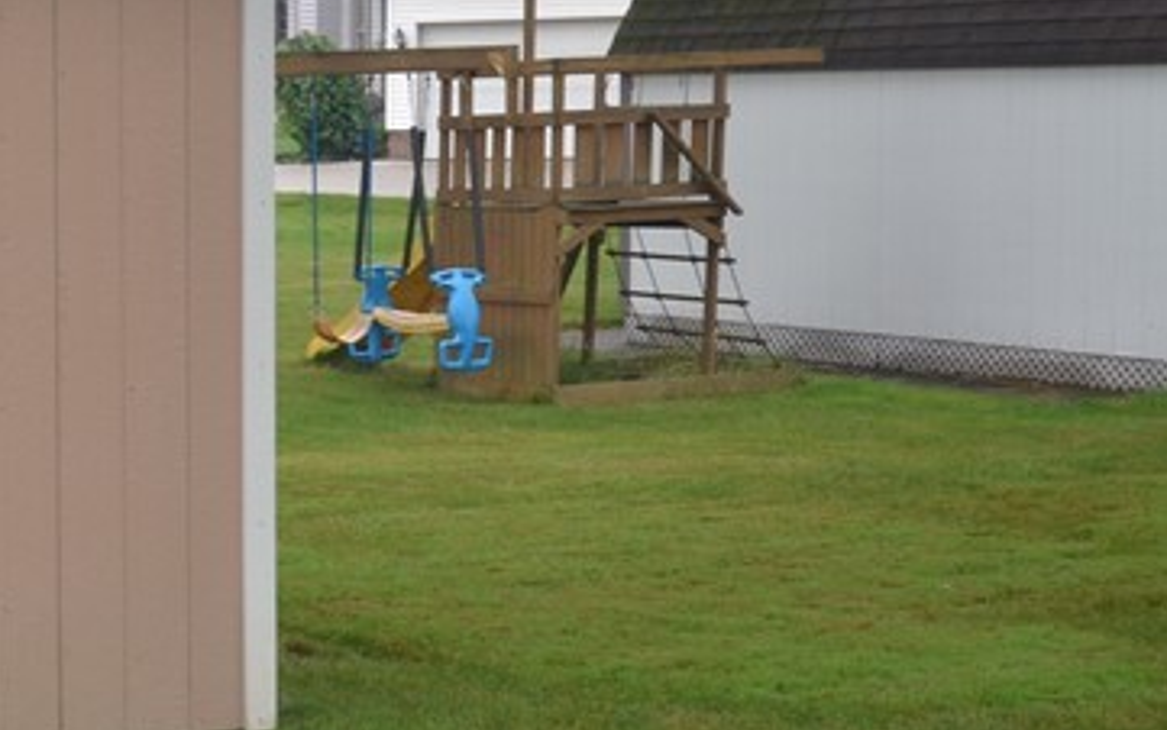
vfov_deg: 14.2
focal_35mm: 92
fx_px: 2927
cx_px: -470
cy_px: 254
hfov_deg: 20.1
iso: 200
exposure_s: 1/50
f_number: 5.6
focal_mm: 20
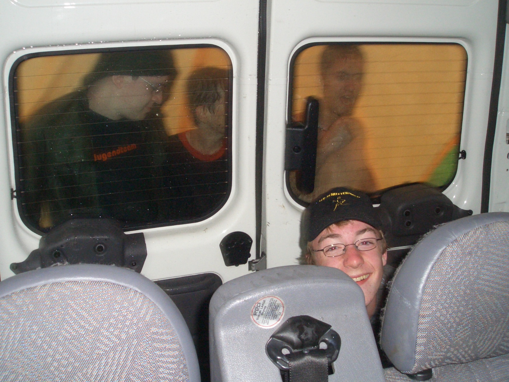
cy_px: 191
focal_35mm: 36
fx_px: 529
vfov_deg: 39.7
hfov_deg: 51.4
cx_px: 254
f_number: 4
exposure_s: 1/40
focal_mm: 4.8
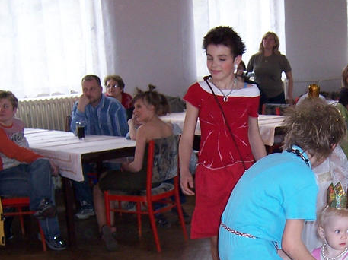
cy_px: 251
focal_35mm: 74
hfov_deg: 25.9
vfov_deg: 19.4
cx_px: 280
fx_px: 743
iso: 140
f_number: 2.8
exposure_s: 1/60
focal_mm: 5.5
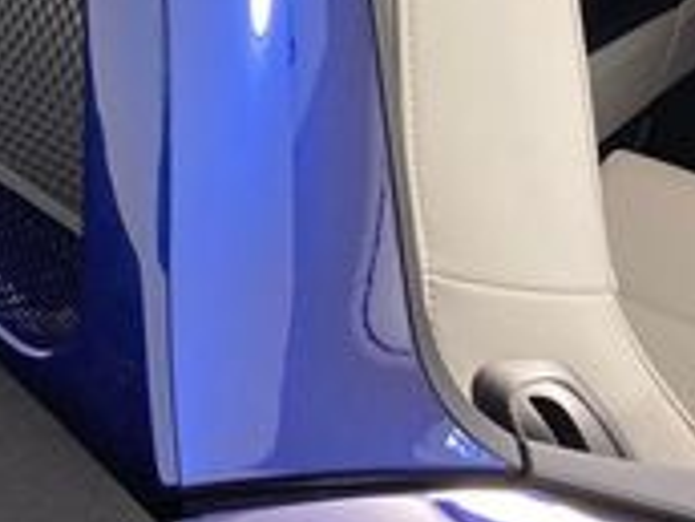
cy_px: -28
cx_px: -206
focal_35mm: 104
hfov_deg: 17.7
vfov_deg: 14.0
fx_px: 2088
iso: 40
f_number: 1.8
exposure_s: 1/120
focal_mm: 3.99
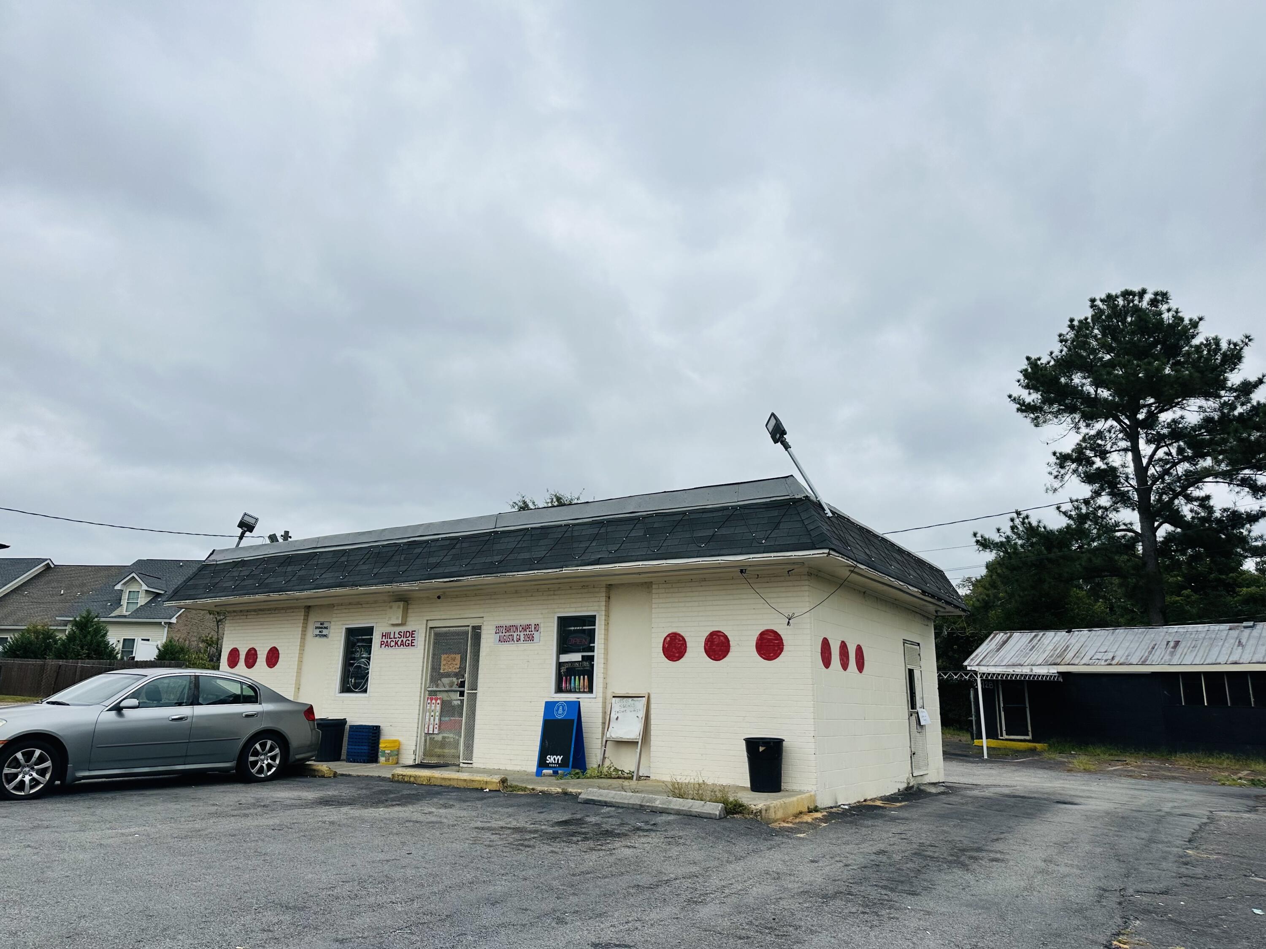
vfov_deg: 56.8
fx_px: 878
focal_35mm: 24
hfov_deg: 71.6
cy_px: 474
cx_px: 633
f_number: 1.78
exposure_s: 1/5848
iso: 80
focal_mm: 6.86
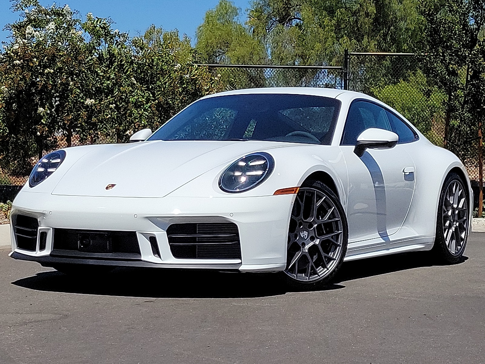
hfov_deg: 67.3
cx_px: 242
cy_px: 182
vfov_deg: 53.1
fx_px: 364
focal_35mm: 26
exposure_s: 1/5000
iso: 50
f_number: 1.8
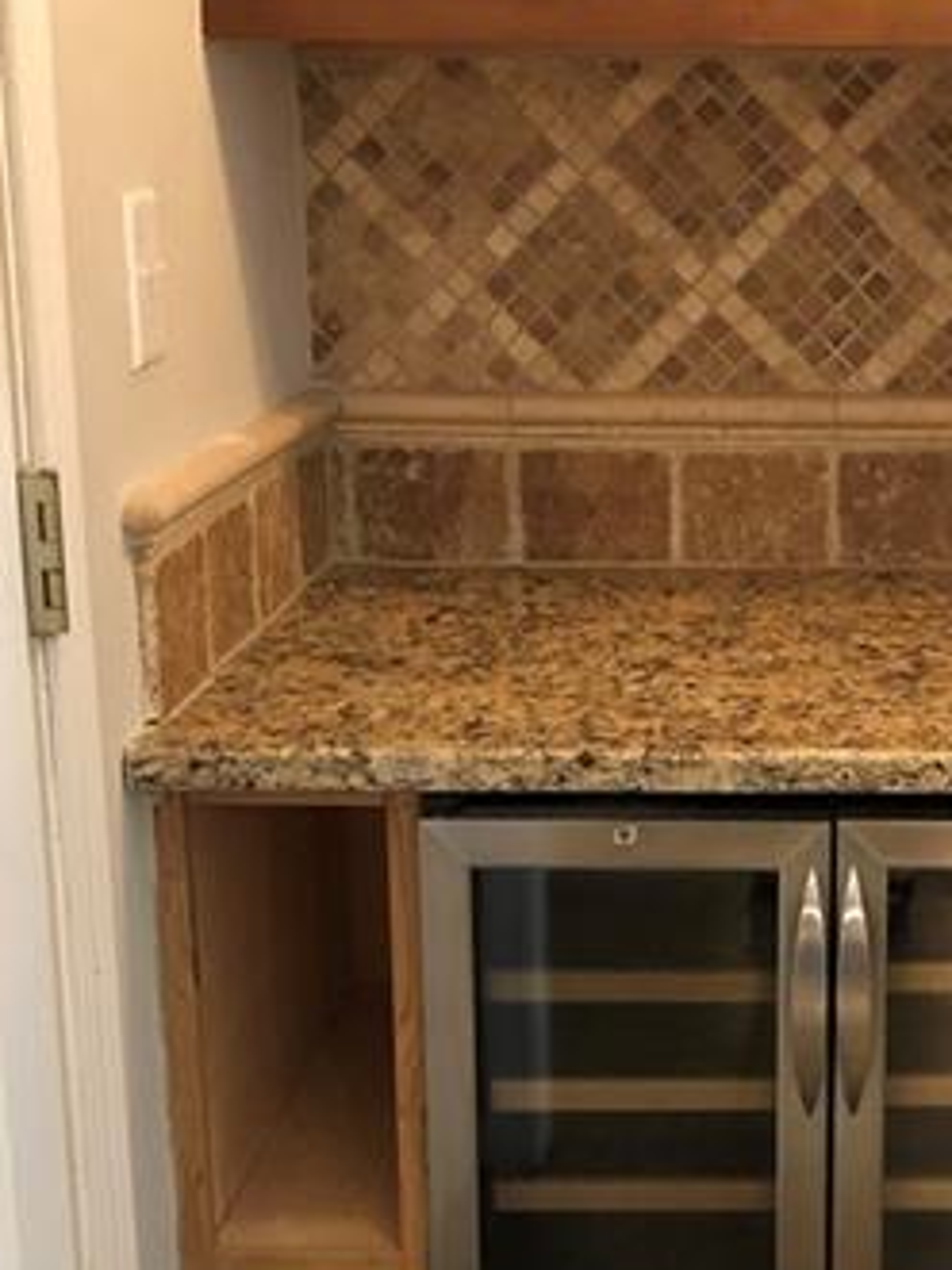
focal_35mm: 65
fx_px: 2385
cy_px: 698
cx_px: 860
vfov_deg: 29.8
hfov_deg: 22.0
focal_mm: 3.99
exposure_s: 1/6
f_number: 1.8
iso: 100
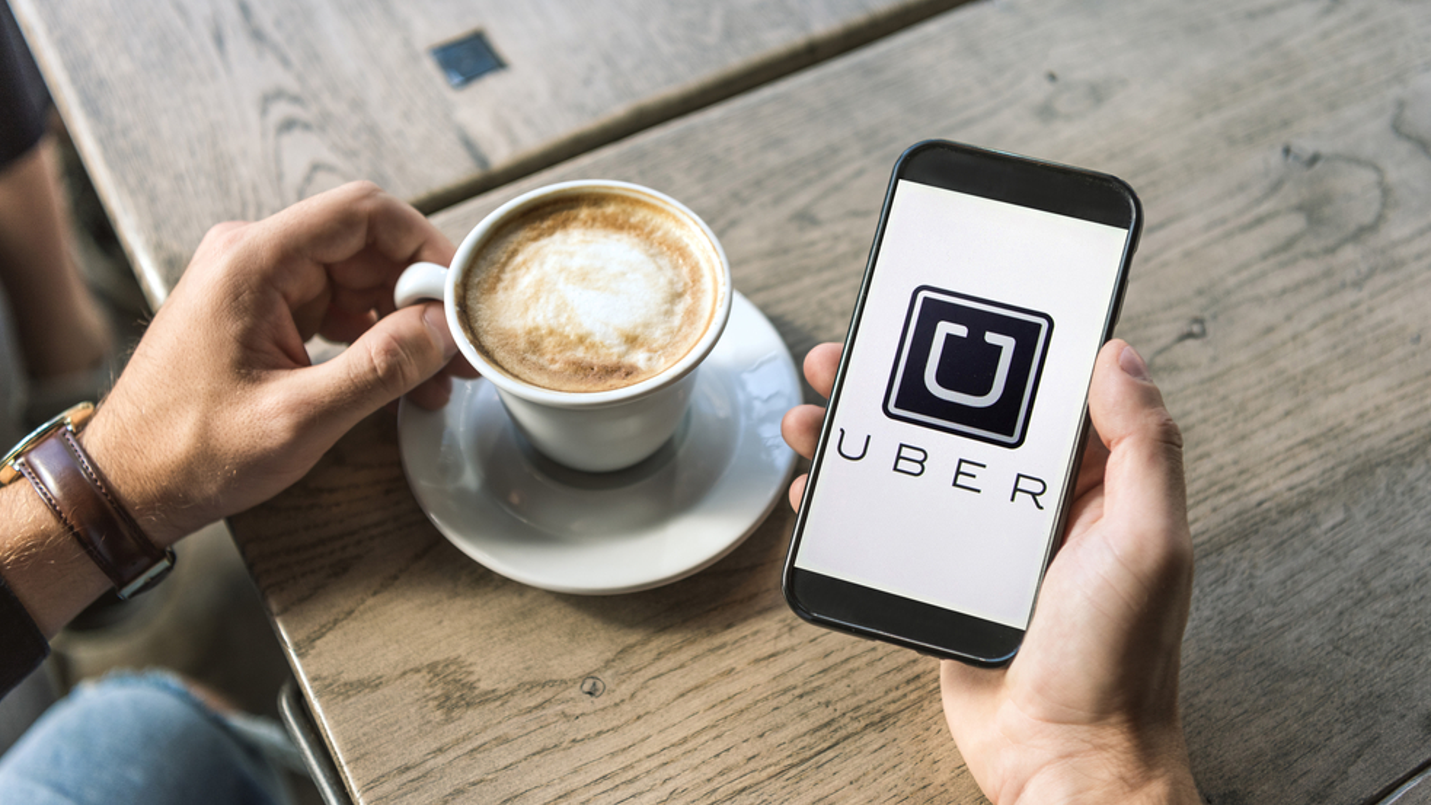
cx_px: 724
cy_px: 465
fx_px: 1859
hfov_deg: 42.1
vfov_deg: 24.4
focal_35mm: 49
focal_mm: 46
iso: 200
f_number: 3.2
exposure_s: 1/200
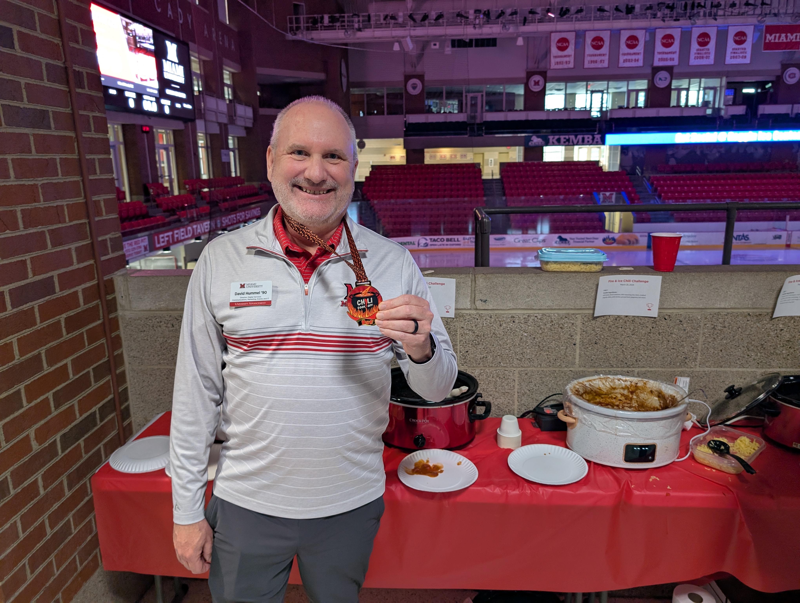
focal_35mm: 24
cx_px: 400
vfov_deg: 56.9
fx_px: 555
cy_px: 302
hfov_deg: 71.5
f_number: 1.68
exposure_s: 1/24
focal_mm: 6.9
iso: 100
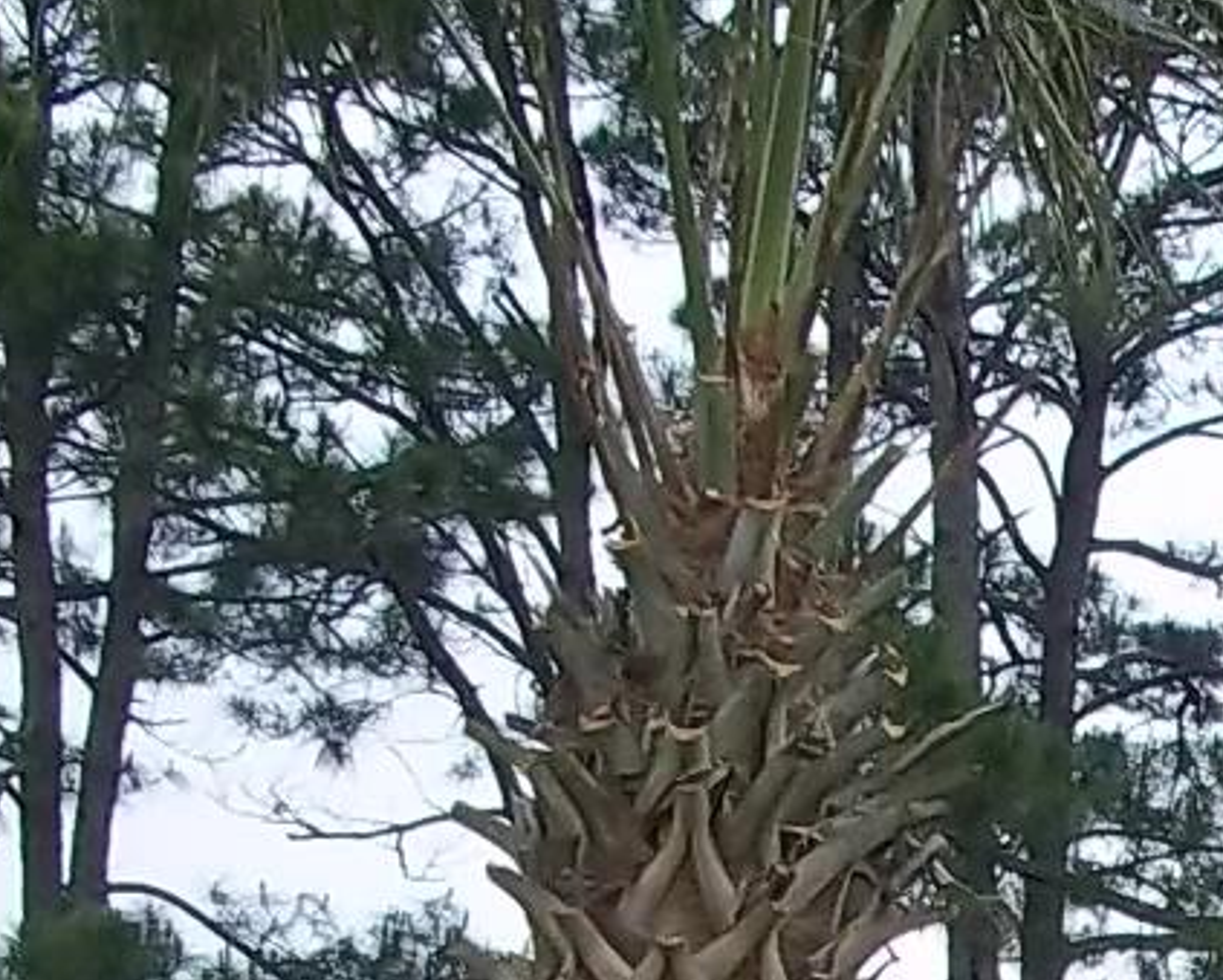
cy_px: 2067
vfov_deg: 8.5
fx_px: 6158
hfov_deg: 10.8
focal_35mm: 170
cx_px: 1995
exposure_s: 1/250
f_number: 3.1
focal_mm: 6.5
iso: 80
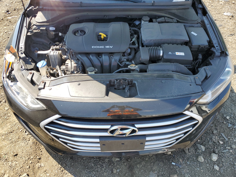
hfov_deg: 67.3
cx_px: 118
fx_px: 177
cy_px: 88
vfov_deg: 53.1
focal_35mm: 26
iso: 50
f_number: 1.5
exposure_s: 1/667
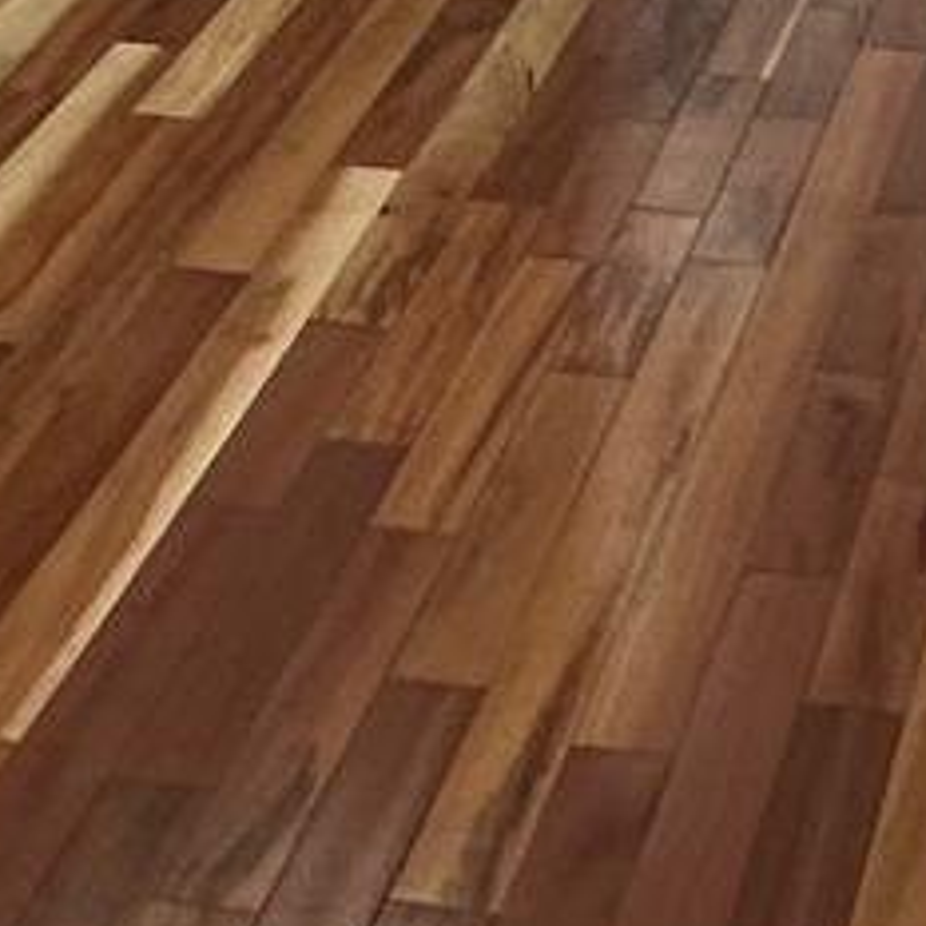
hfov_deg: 15.6
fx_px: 3299
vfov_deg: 13.6
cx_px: 982
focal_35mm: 109
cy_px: -926
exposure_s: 1/120
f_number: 2.2
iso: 160
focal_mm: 2.22
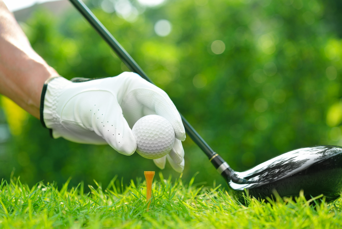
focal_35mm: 60
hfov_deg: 33.4
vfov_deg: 22.6
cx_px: 171
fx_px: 570
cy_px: 114
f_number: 4
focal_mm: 60
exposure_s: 1/250
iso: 100
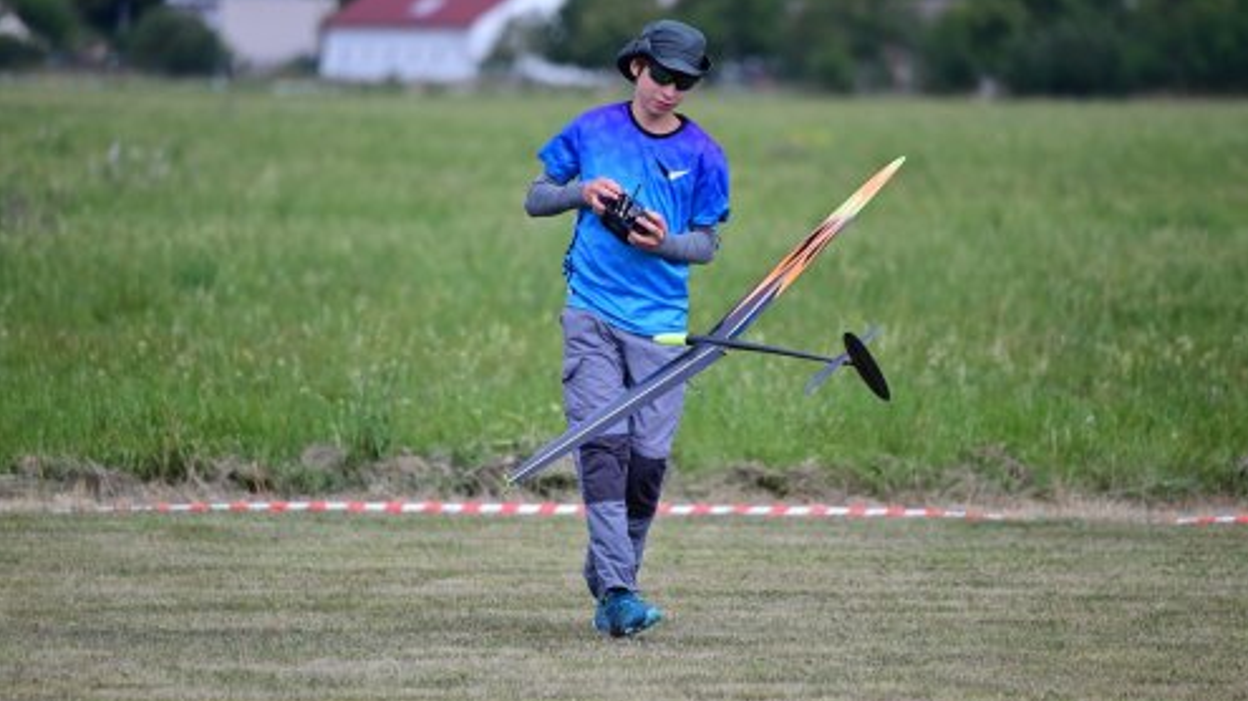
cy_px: 391
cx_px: 624
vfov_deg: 2.9
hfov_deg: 5.1
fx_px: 13926
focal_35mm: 421
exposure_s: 1/2500
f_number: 6.3
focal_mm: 400
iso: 800
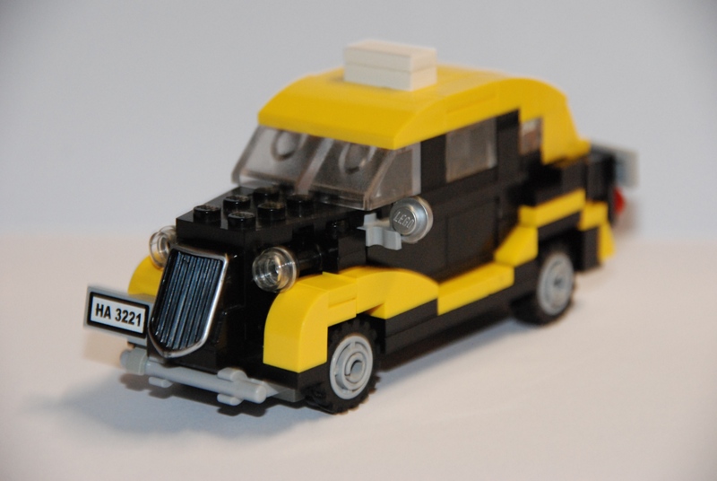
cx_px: 358
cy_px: 240
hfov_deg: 11.8
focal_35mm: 174
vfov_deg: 7.9
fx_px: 3471
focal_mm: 116
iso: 1600
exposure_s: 1/60
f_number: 6
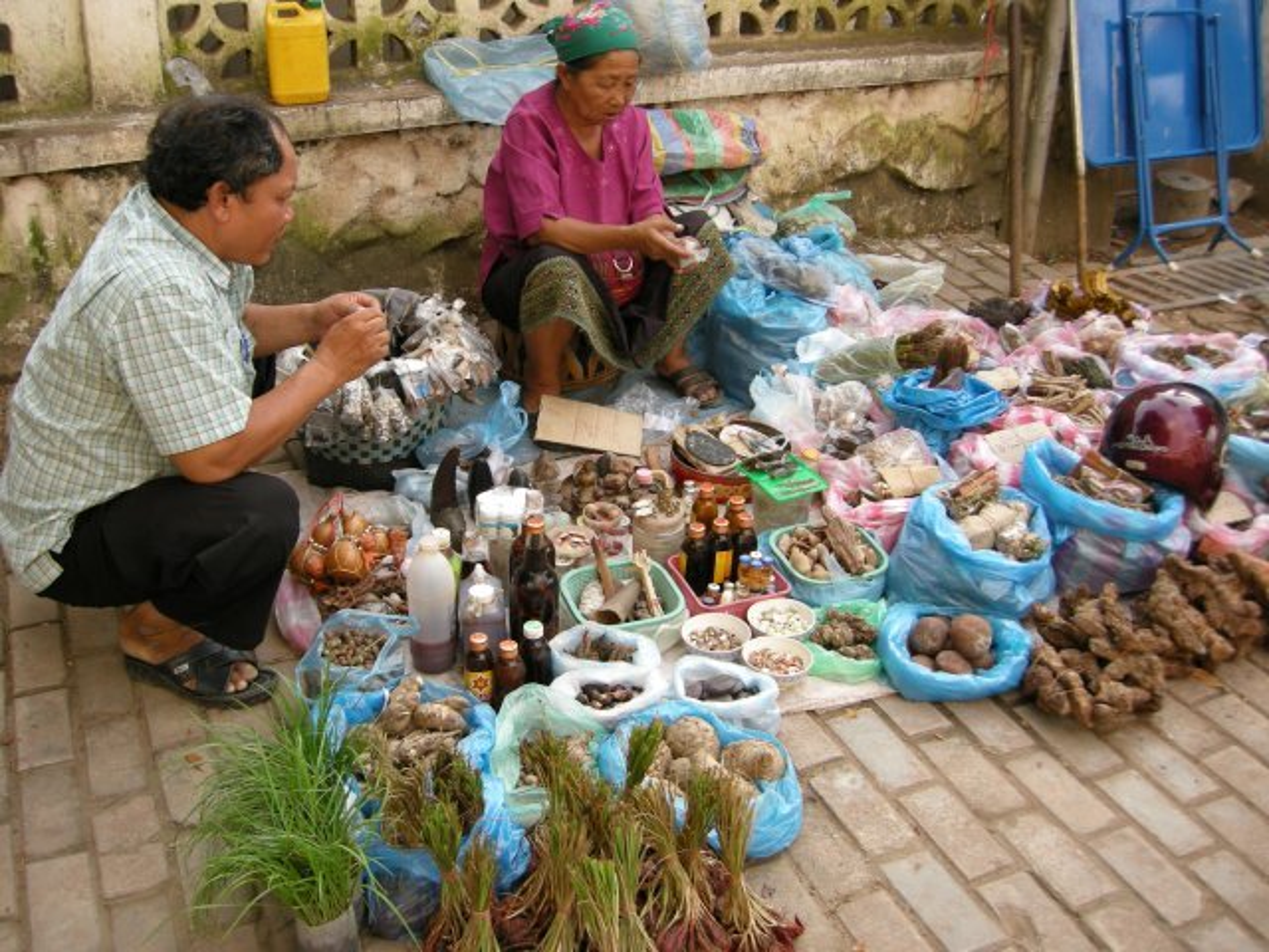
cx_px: 634
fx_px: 1320
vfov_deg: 39.7
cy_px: 476
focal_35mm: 36
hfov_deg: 51.4
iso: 64
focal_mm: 7.5
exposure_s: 1/61.2
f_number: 3
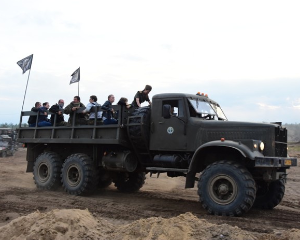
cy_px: 119
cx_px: 153
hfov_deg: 43.3
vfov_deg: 35.2
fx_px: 378
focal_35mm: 43
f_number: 5.6
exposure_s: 1/125
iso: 800
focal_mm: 25
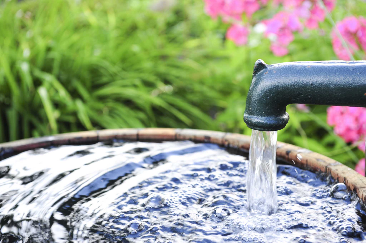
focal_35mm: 66
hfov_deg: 30.5
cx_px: 183
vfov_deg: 20.6
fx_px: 670
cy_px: 122
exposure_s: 1/80
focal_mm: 66
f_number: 5
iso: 100
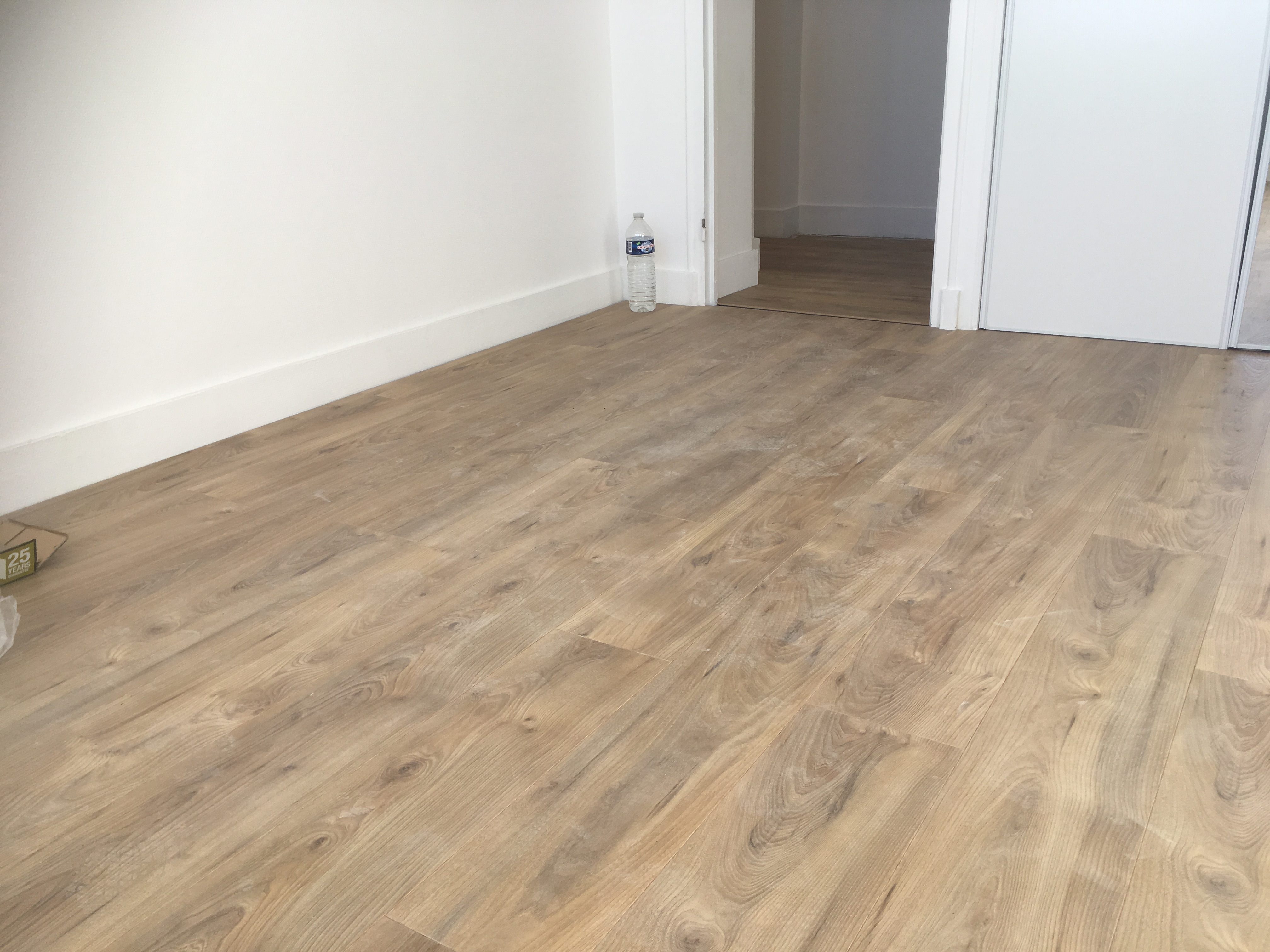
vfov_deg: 48.2
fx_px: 1064
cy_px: 476
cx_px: 635
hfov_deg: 61.7
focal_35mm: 29
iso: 25
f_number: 2.2
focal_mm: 4.15
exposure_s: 1/329
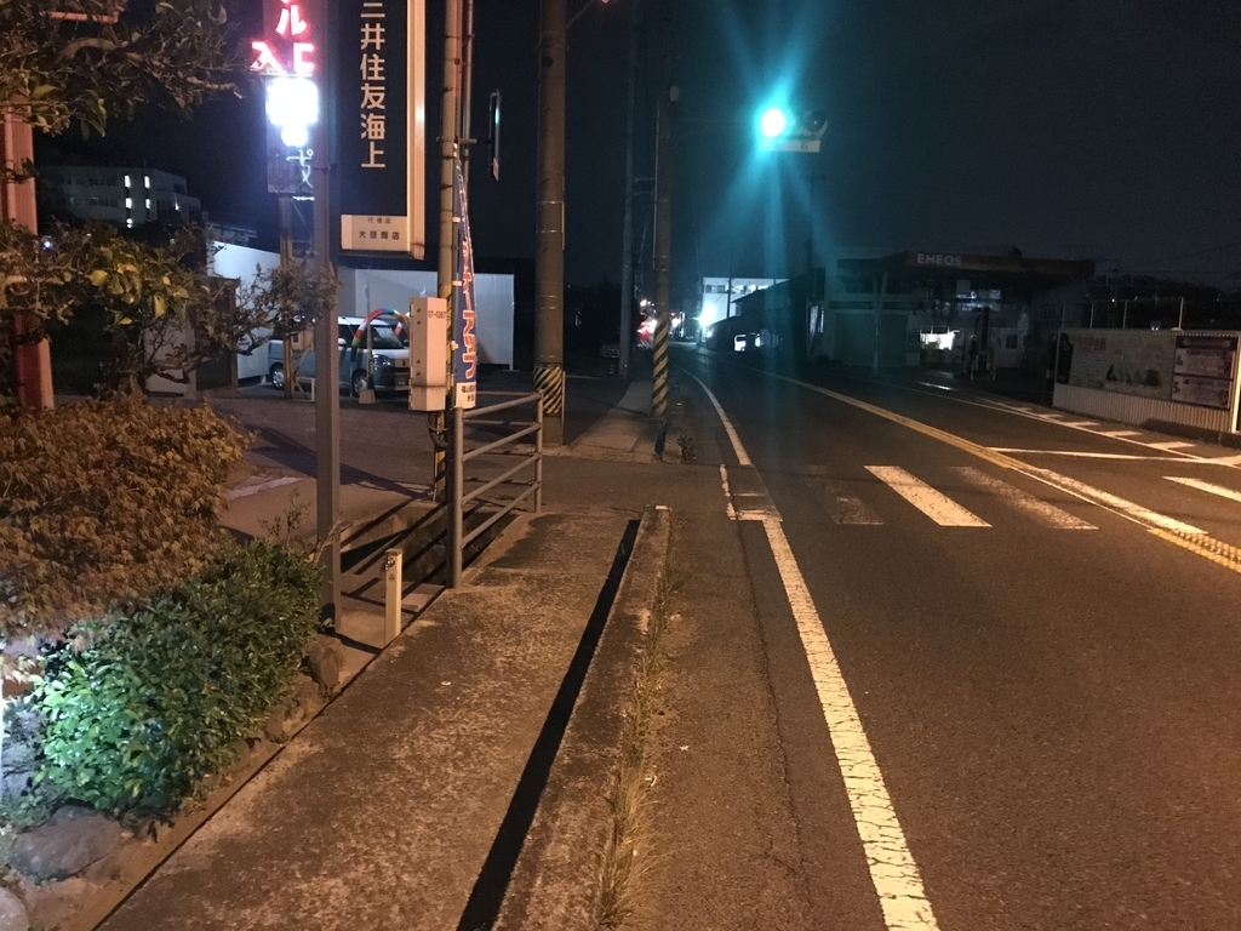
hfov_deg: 63.4
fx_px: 1004
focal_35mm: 28
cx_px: 620
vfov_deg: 49.7
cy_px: 466
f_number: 1.8
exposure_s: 1/4
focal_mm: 3.99
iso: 250
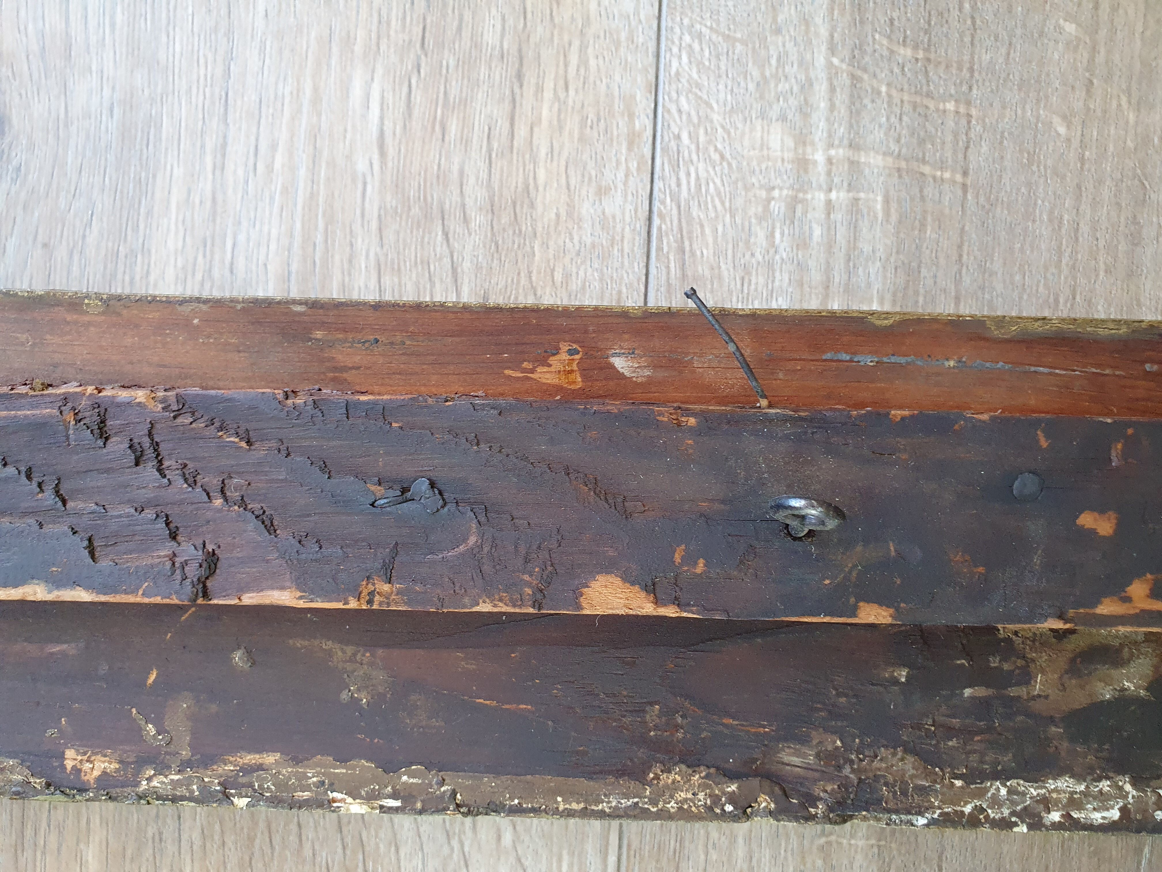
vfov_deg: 53.1
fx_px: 873
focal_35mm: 26
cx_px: 581
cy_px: 436
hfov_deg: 67.3
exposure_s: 1/50
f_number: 2.4
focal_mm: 4.32
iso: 400
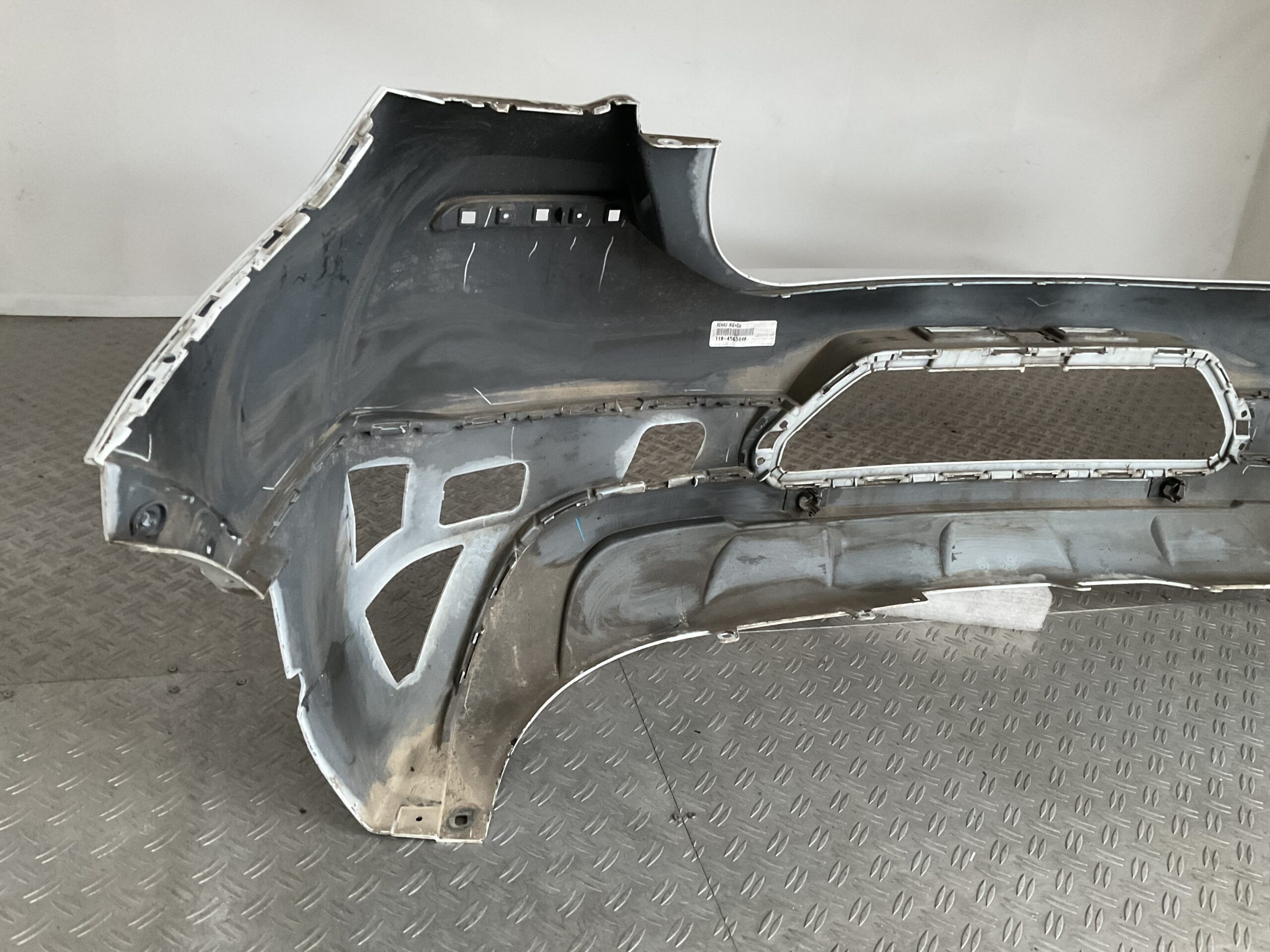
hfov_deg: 61.7
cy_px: 476
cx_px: 635
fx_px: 1064
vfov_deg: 48.2
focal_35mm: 29
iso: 200
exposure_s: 1/33
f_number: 1.8
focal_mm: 3
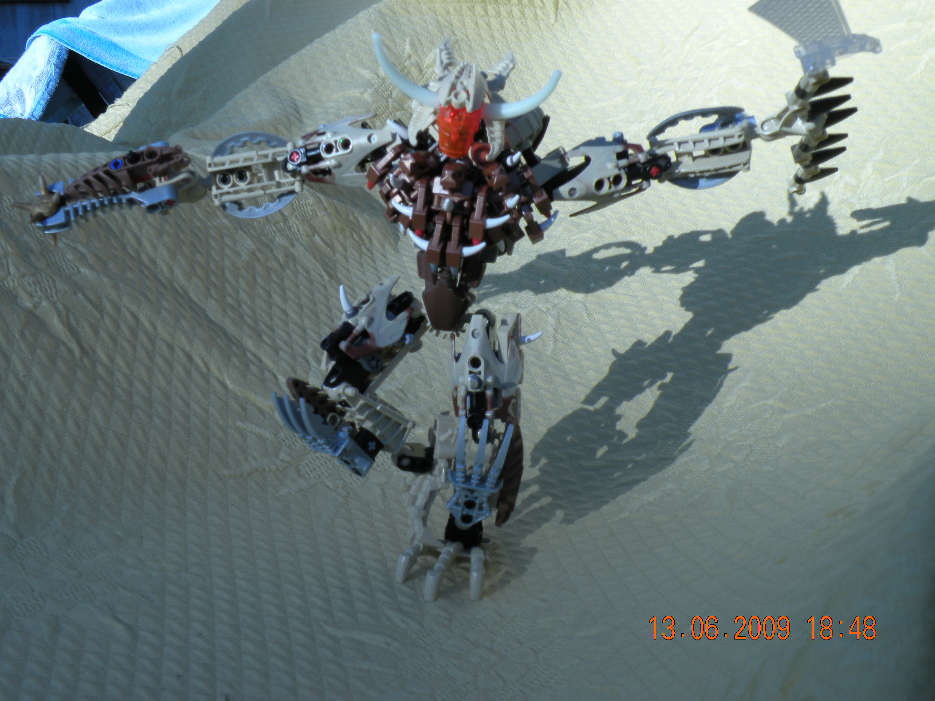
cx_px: 468
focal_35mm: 42
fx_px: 1134
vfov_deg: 34.3
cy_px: 350
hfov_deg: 44.8
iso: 64
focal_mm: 7.4
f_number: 5.6
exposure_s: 1/194
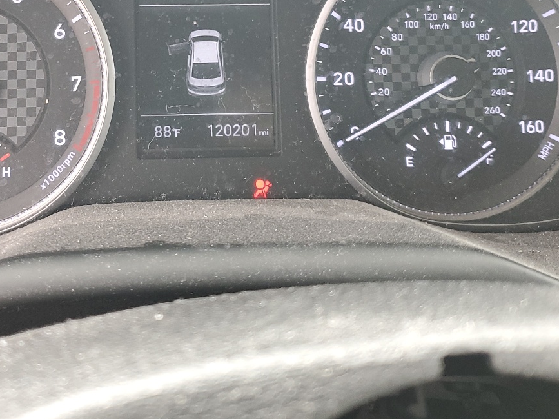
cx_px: 168
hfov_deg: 39.0
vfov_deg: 28.9
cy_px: 34
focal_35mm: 48
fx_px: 775
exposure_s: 1/60.2
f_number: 1.5
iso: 68
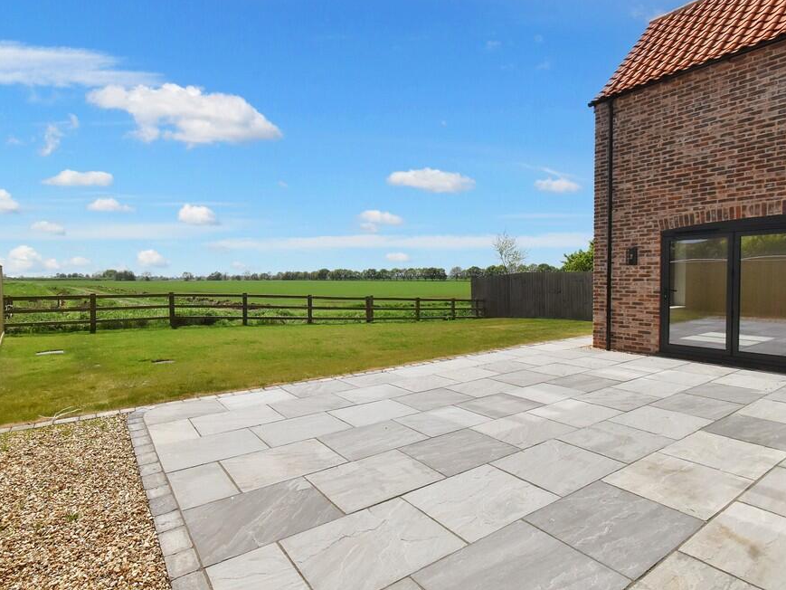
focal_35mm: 17
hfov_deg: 90.3
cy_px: 292
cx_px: 331
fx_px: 386
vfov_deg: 74.7
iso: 800
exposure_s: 1/1000
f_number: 16
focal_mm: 10
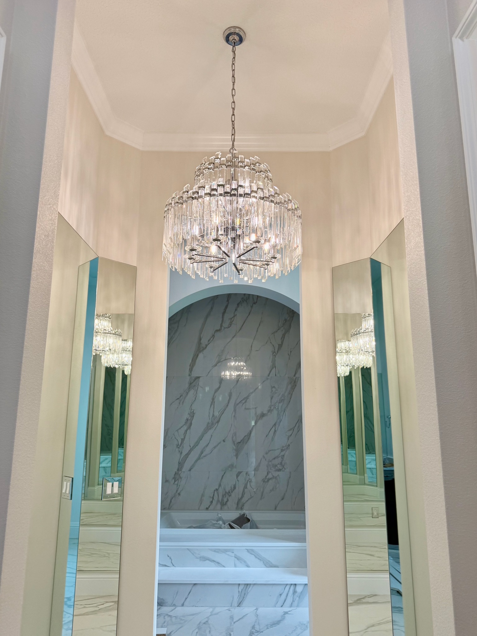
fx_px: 441
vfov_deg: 71.6
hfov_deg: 56.8
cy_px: 318
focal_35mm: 24
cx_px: 238
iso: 100
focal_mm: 6.76
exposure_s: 1/271
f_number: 1.78
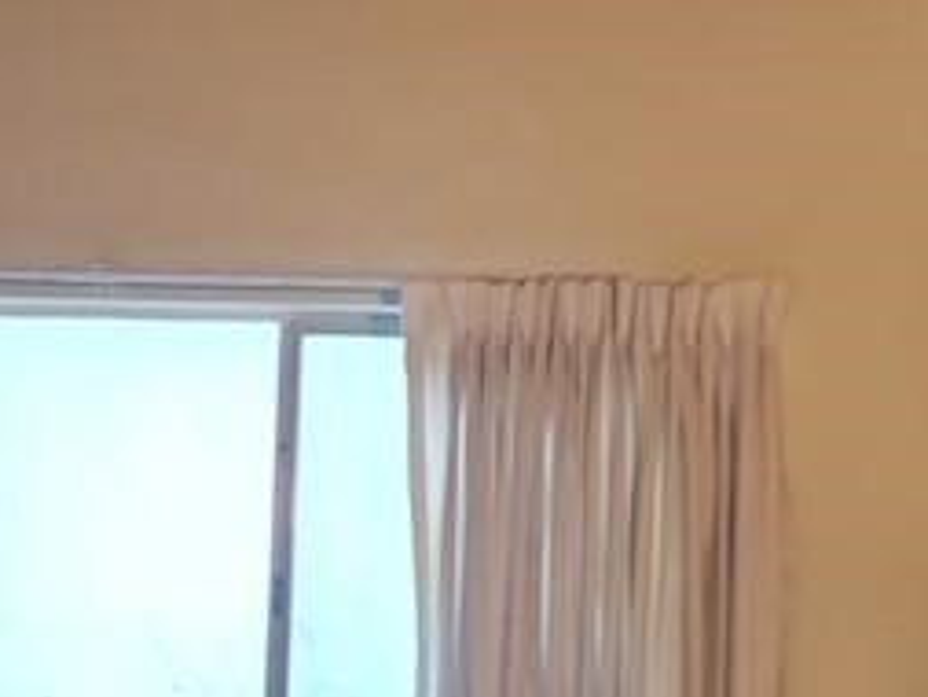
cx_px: 348
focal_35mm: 97
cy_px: 404
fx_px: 2602
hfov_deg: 20.2
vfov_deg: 15.3
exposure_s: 1/40
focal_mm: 6.7
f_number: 1.8
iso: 320
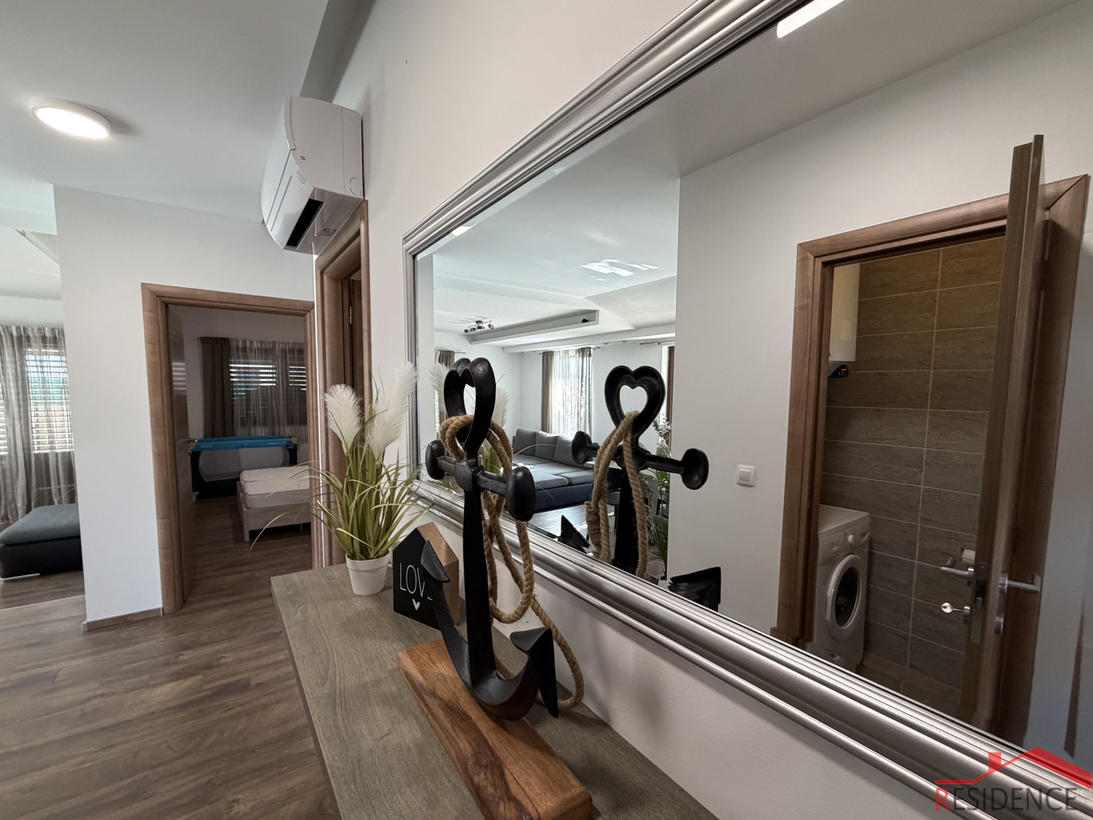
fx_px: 474
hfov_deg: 98.2
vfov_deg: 81.7
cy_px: 434
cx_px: 549
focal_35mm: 15
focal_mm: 2.22
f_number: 2.2
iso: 320
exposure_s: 1/100
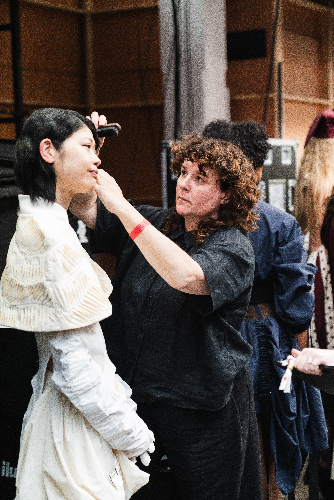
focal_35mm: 68
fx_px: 946
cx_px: 167
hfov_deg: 20.0
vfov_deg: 29.7
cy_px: 250
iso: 2000
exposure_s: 1/200
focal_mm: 68
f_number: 2.8
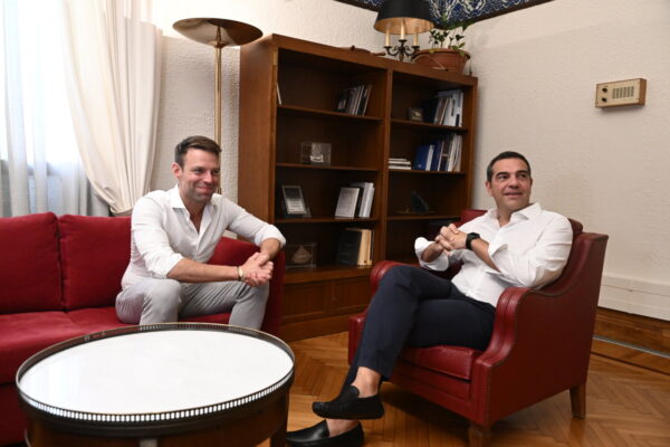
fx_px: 521
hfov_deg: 65.5
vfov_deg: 46.4
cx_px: 335
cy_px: 224
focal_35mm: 28
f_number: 5
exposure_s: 1/320
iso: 6400
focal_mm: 28
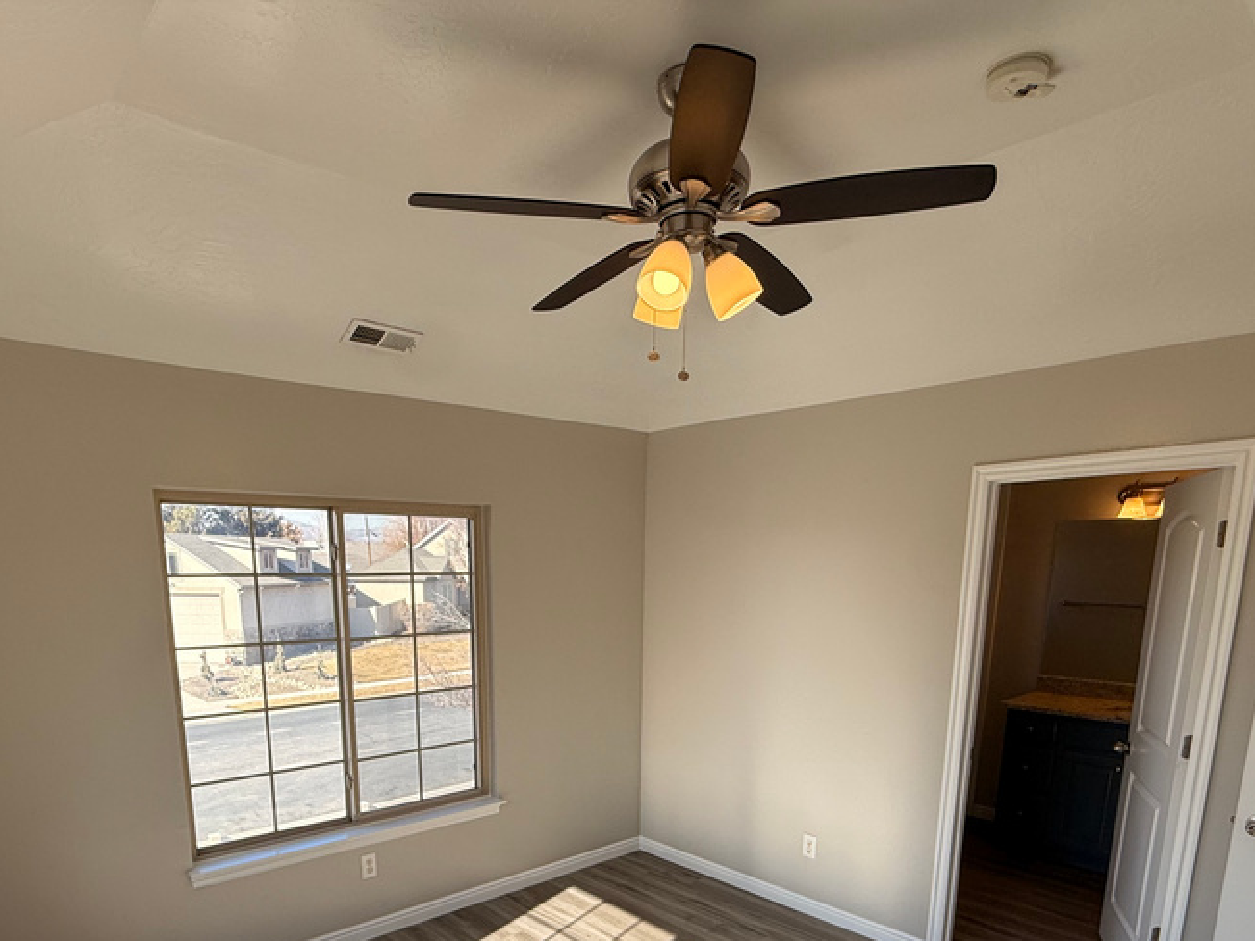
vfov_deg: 57.2
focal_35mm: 22
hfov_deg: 76.2
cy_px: 735
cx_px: 576
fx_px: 798
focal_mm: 2.22
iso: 50
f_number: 2.2
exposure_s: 1/522
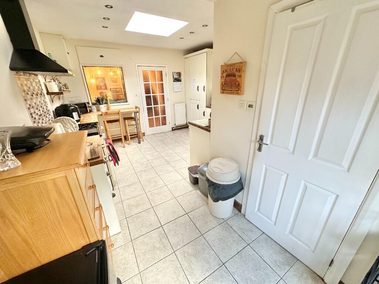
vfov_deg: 85.7
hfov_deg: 102.1
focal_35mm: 14
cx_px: 190
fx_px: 153
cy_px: 142
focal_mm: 2.22
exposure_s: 1/50
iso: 320
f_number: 2.2
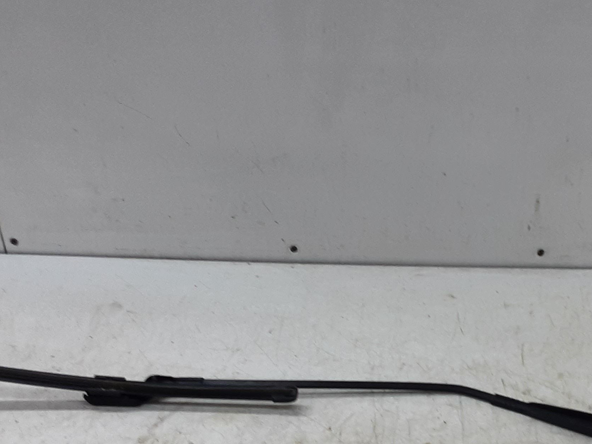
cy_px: 362
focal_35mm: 53
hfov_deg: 35.6
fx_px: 906
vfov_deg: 26.9
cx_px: 426
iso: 50
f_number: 1.9
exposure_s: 1/50
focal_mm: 2.91
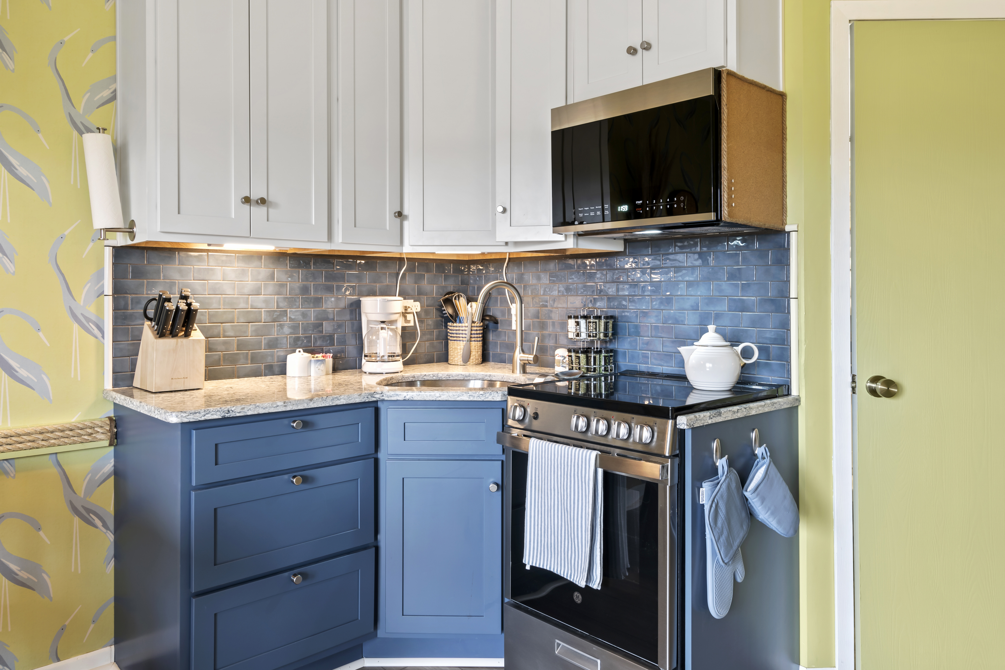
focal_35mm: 24
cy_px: 335
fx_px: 670
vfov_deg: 53.1
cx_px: 502
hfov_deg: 73.7
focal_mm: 24
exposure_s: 1/1.67
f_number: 8
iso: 320
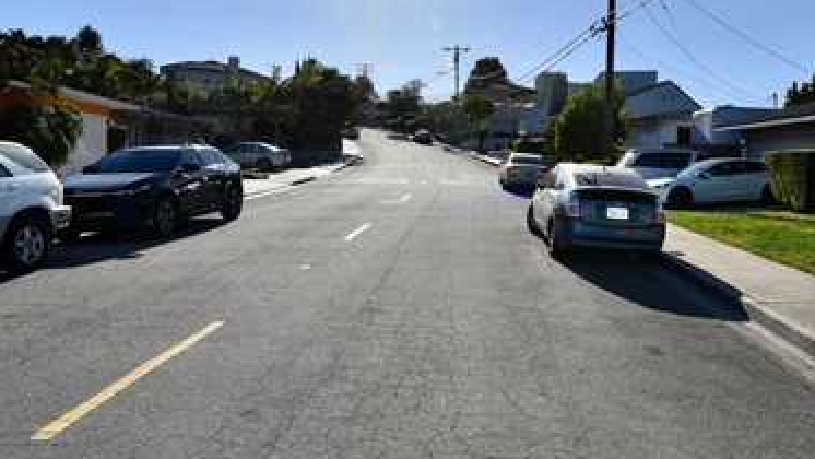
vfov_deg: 42.7
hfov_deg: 69.2
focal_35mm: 27
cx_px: 485
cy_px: 178
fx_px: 584
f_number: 14
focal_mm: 15
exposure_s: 1/200
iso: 100
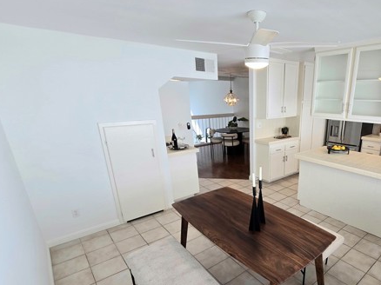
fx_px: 209
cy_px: 176
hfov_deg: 81.3
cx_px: 259
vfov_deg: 67.7
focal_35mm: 19
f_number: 2.2
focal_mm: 2.2
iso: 50
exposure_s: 1/145
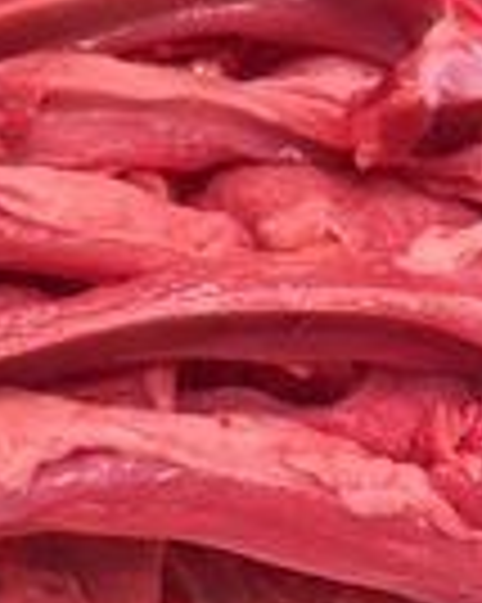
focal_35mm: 149
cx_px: -45
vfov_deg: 12.9
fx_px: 2660
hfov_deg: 10.2
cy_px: 92
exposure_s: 1/236
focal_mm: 6.76
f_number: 1.78
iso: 64
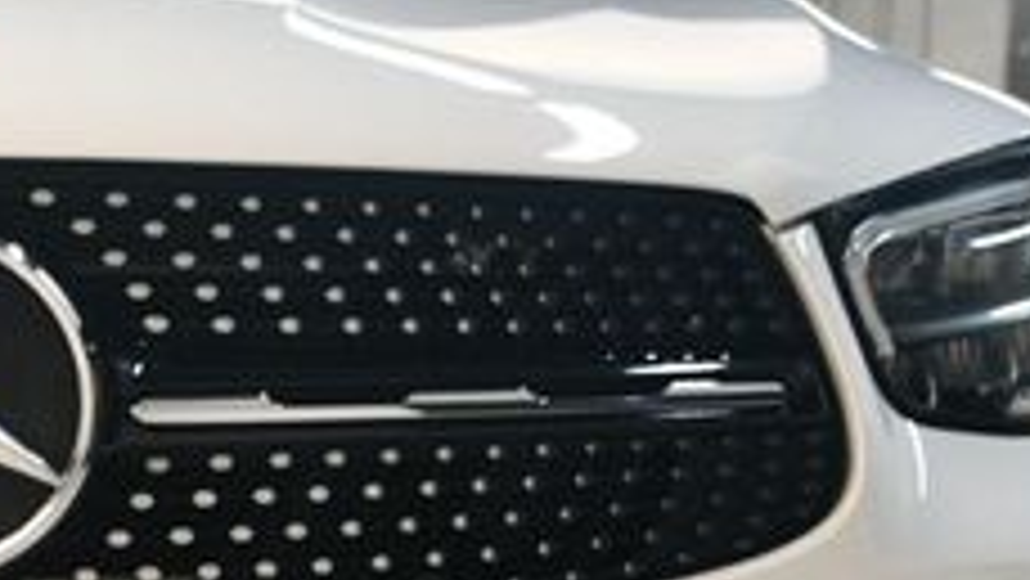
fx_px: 3115
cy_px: 540
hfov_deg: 18.0
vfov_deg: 10.6
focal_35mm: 114
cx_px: -130
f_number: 3.8
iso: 1400
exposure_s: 1/125
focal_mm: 26
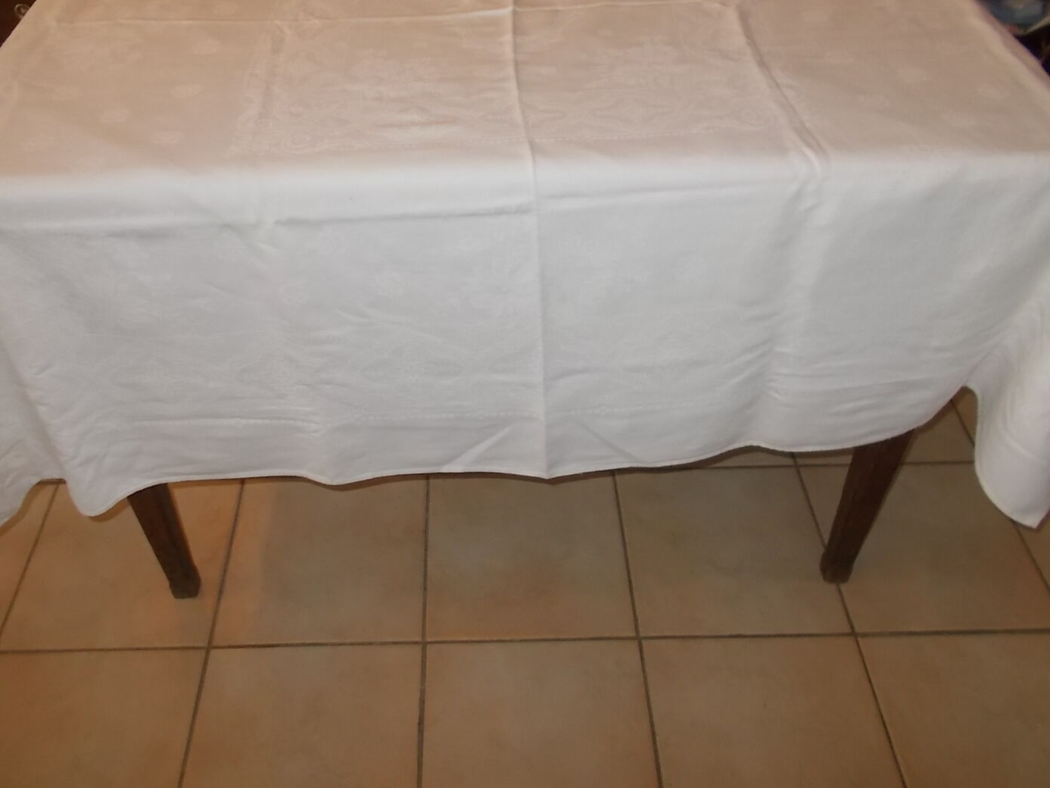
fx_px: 910
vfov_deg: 46.7
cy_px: 360
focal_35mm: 30
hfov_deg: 59.9
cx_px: 484
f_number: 3.2
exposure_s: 1/25
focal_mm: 4.6
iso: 200
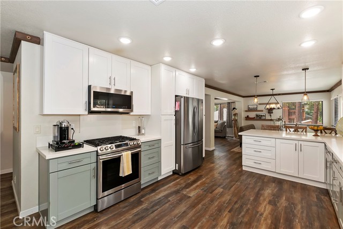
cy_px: 114
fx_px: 143
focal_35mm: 15
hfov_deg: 100.4
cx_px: 172
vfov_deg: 77.4
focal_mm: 10
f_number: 8
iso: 320
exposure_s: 1/30
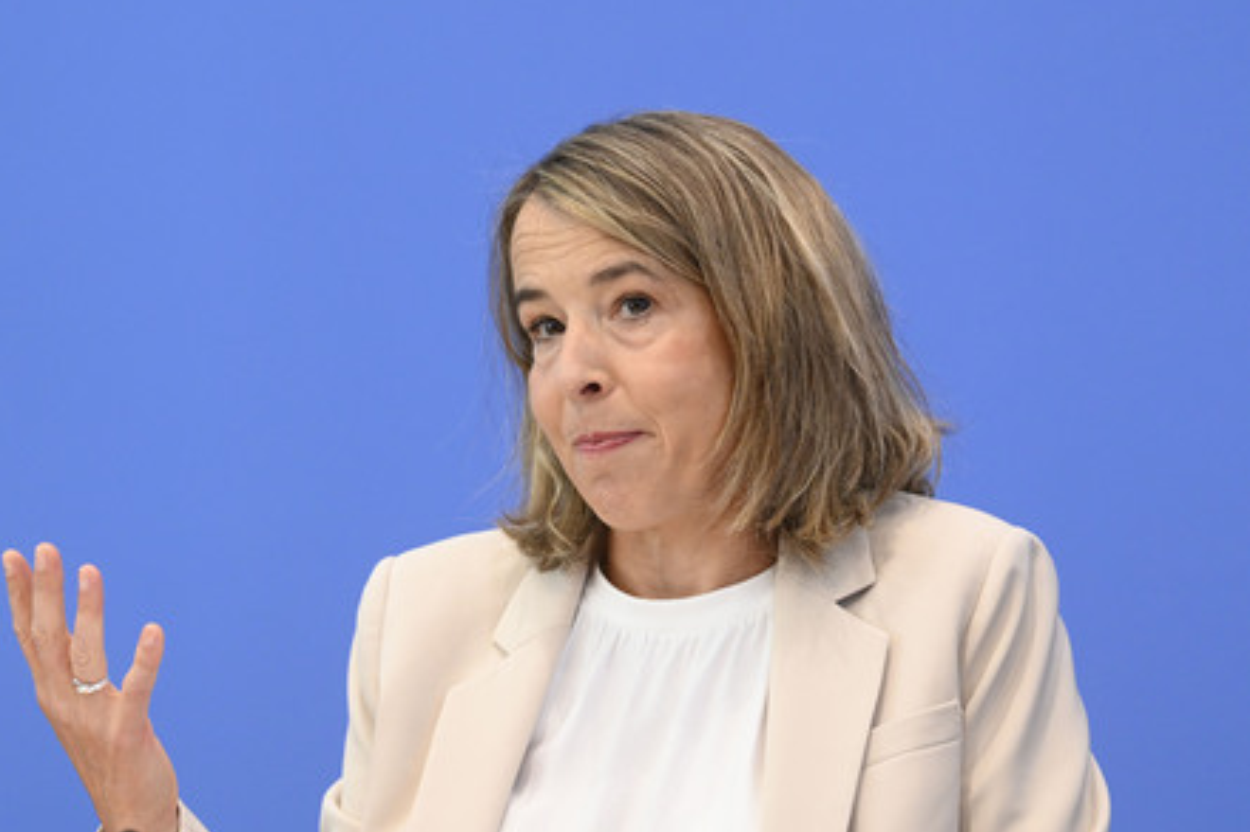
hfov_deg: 16.4
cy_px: 417
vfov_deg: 11.0
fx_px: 4338
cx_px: 615
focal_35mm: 125
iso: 4000
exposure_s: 1/500
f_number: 6.3
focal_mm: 122
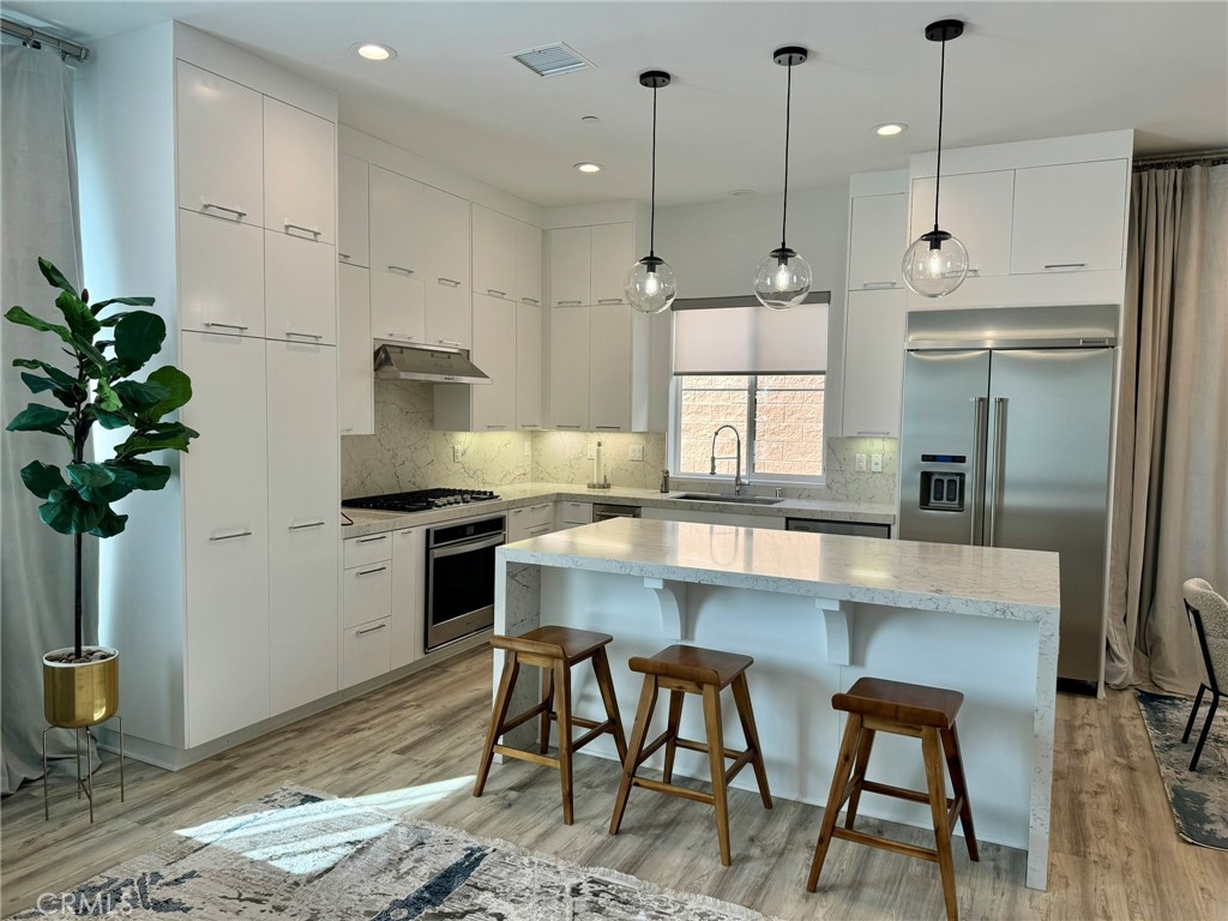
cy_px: 460
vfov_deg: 56.8
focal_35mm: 24
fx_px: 851
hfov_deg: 71.6
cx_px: 614
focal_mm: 6.76
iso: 80
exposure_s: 1/206
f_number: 1.78
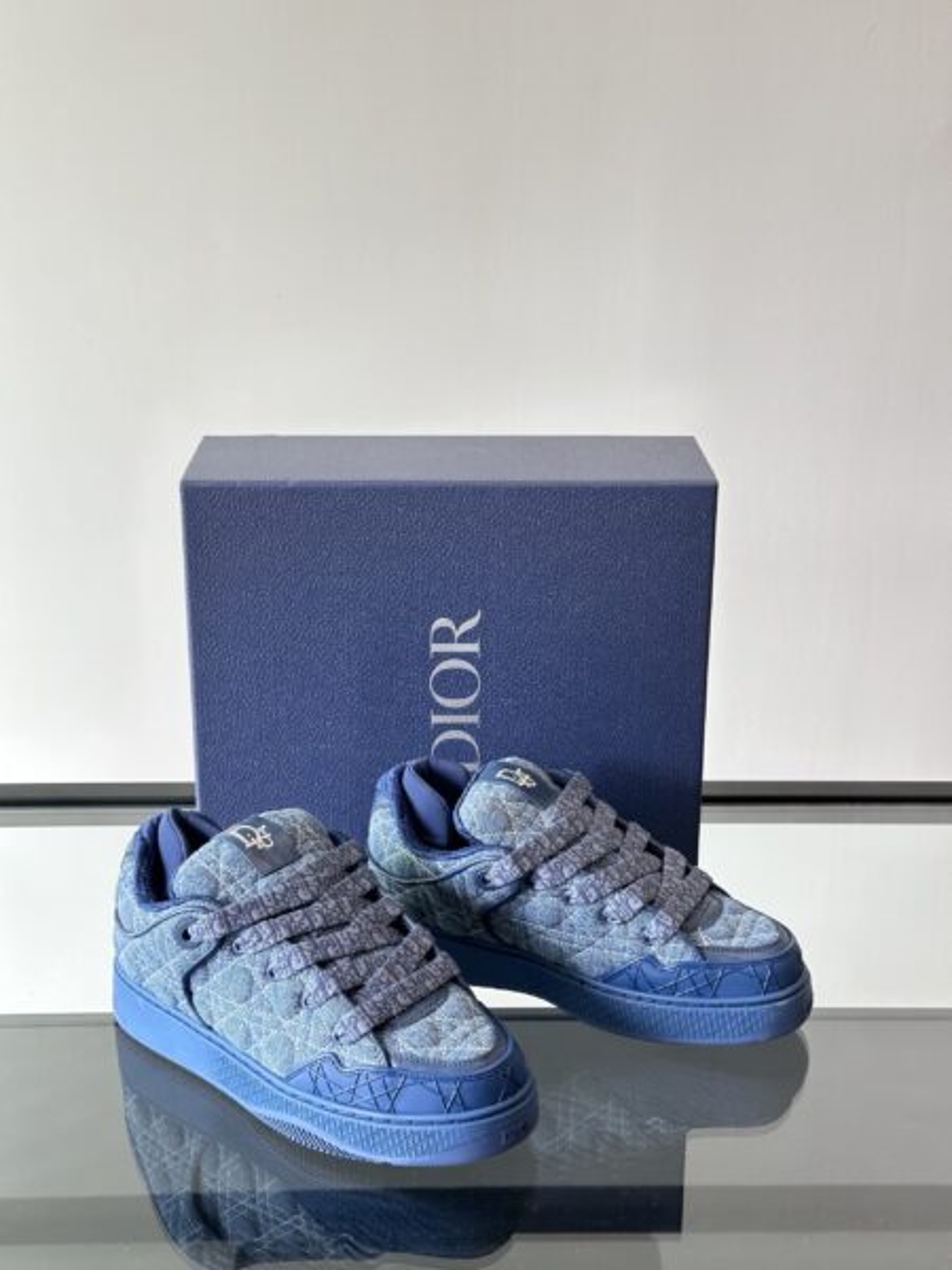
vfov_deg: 39.7
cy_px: 635
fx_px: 1760
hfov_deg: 30.3
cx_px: 476
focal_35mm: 48
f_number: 1.78
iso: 80
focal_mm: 6.86
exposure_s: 1/121
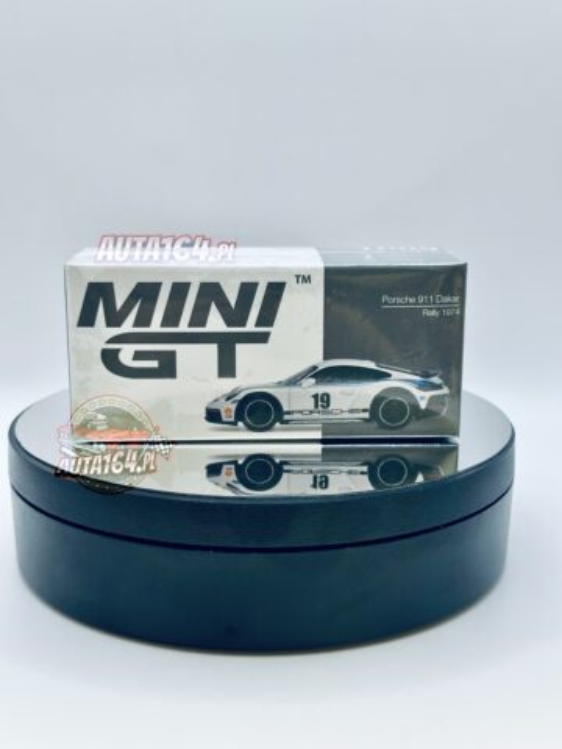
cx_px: 281
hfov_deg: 30.3
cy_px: 374
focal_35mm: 48
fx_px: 1039
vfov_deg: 39.7
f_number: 1.78
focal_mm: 6.86
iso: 100
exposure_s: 1/121
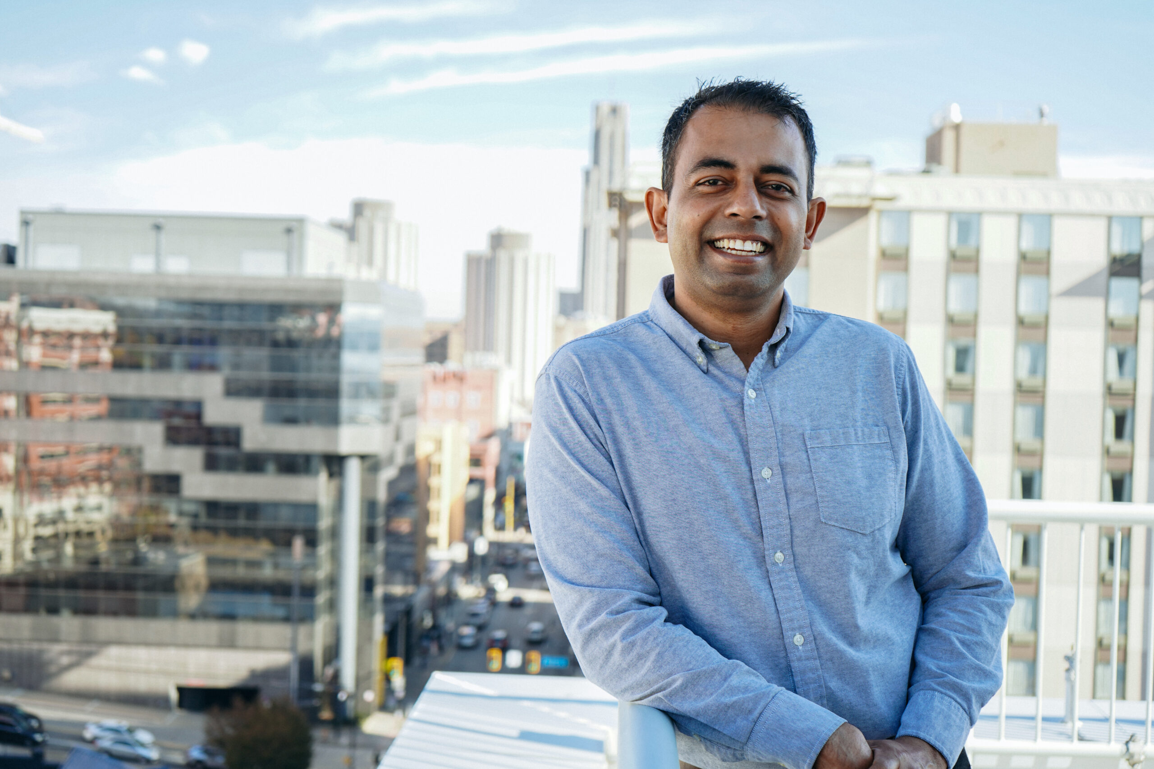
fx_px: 1571
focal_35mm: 49
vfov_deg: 27.5
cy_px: 384
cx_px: 577
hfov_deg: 40.3
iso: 100
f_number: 4.5
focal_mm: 49
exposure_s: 1/160
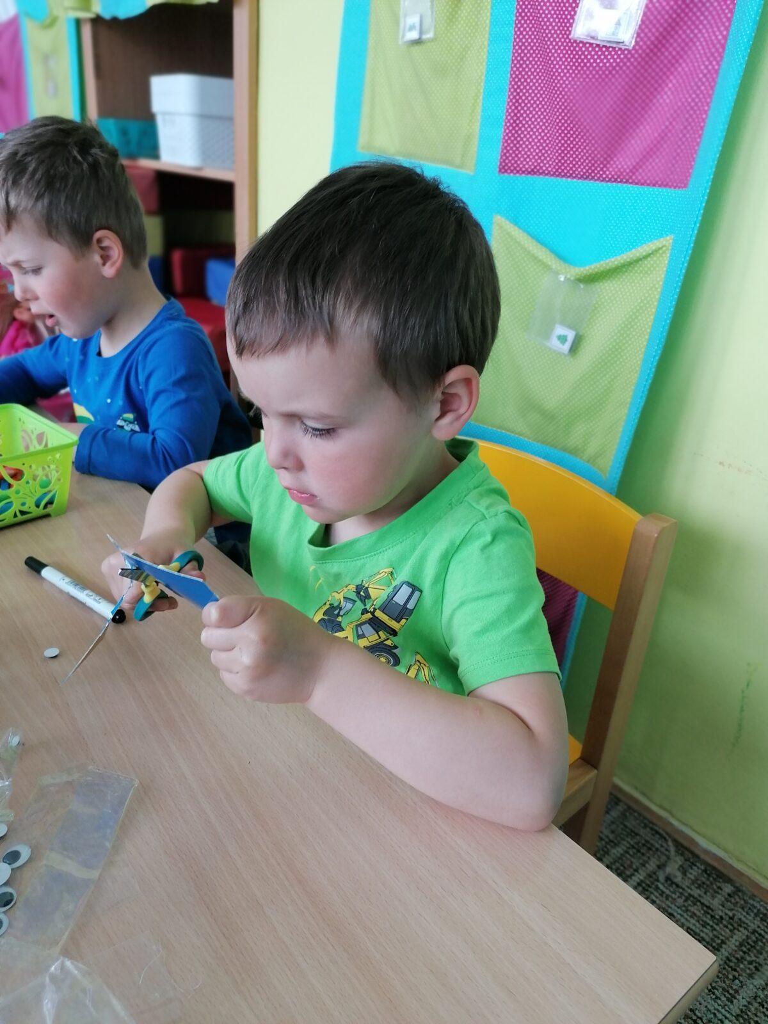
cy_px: 512
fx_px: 799
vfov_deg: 65.3
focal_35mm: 27
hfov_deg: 51.4
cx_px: 384
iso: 100
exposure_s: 1/50
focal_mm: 4.75
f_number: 1.8
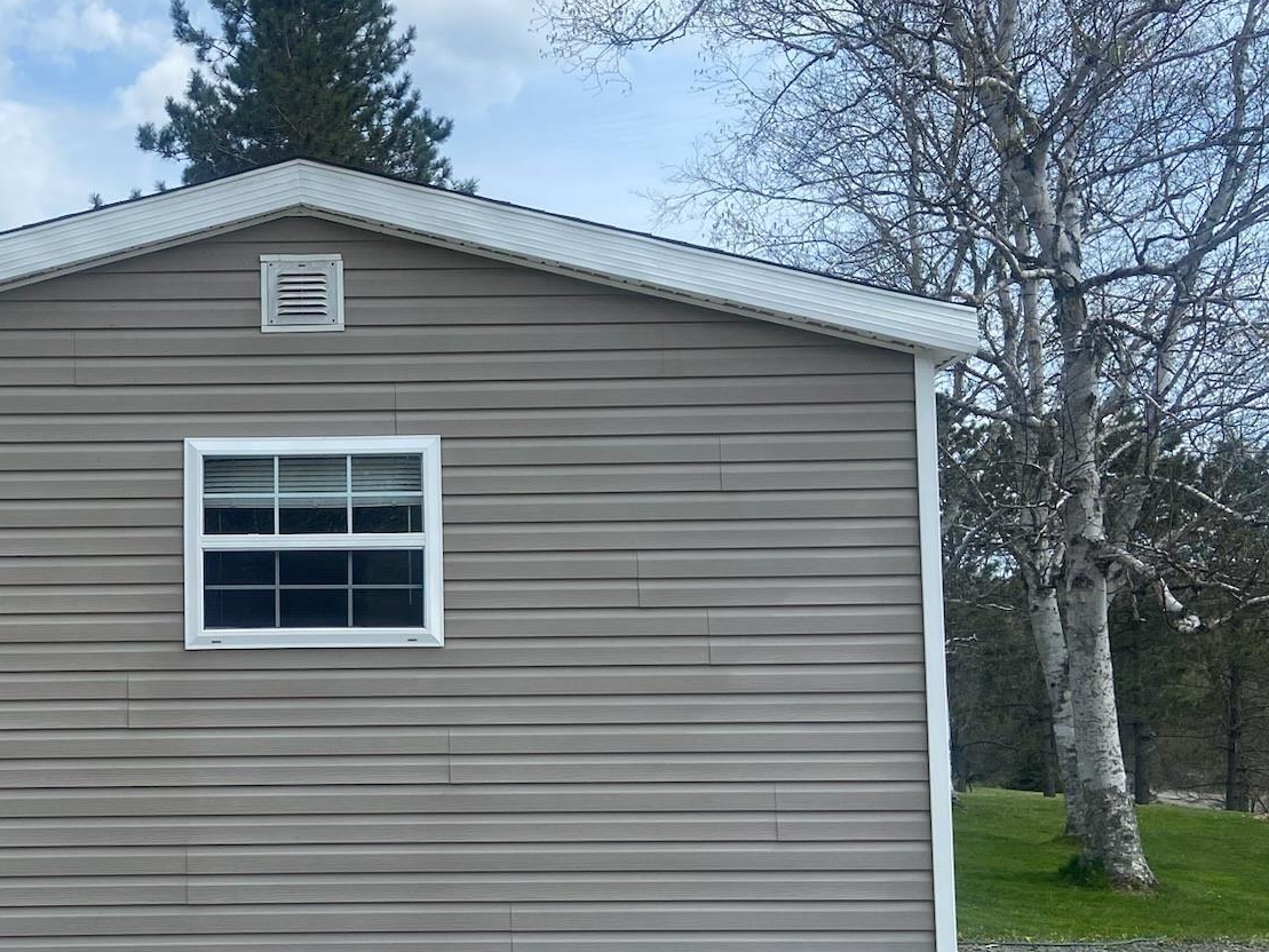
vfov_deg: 30.1
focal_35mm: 48
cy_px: 597
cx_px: 271
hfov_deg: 38.3
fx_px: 1760
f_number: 1.8
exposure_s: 1/2967
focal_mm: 4.25
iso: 32
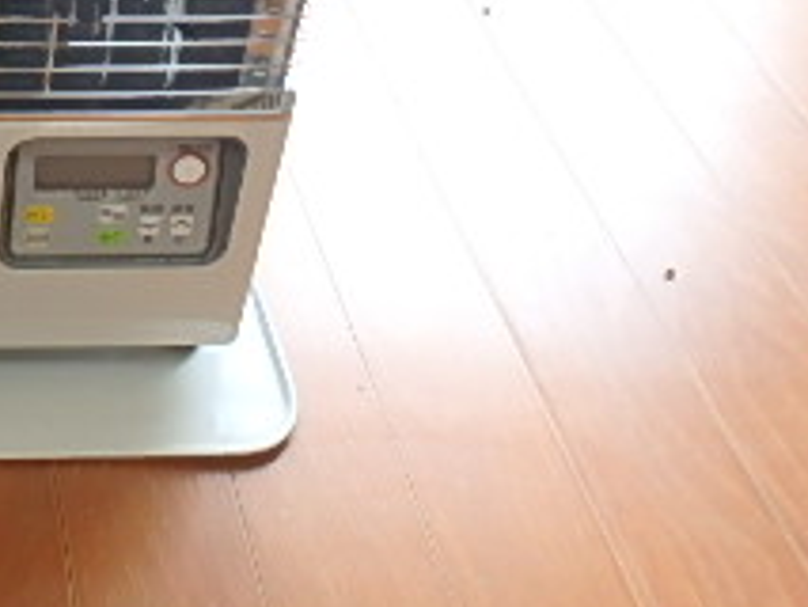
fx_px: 1471
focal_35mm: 63
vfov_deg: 22.2
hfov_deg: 26.8
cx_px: -190
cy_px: -42
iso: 200
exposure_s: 1/50
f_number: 3.5
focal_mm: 3.7
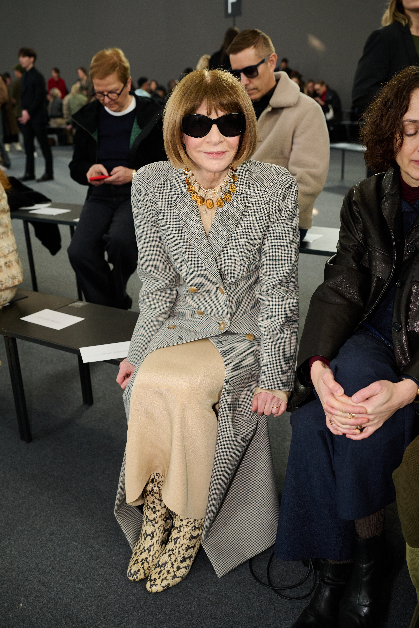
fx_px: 646
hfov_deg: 35.9
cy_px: 314
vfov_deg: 51.9
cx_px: 210
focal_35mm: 37
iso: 1000
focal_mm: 37
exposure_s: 1/200
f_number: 4
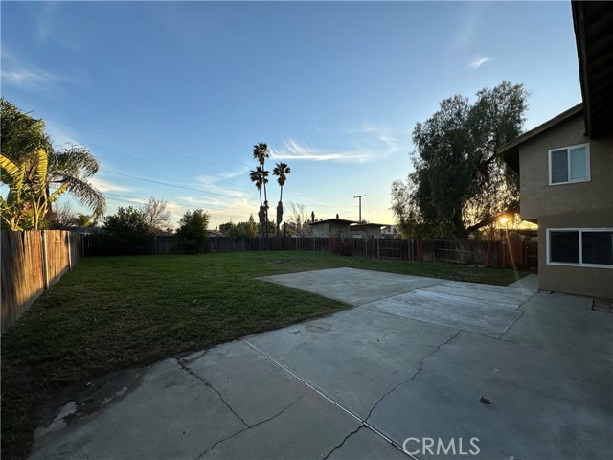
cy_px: 230
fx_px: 248
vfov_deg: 85.7
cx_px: 306
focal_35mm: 14
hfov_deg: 102.1
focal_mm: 2.22
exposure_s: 1/842
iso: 40
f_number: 2.2
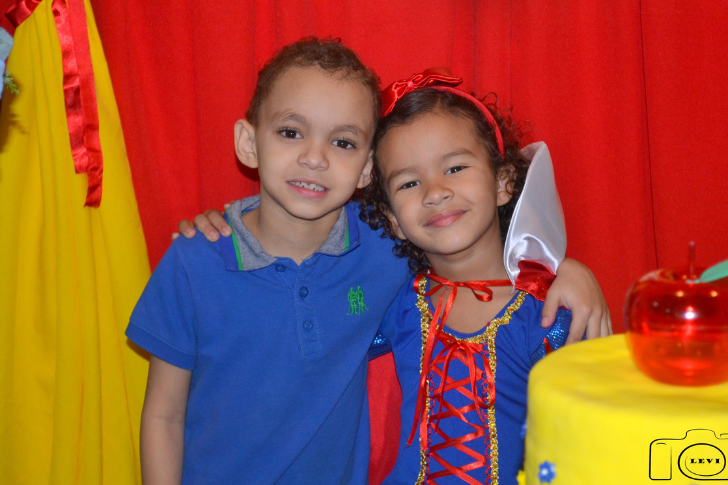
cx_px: 366
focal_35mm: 89
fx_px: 1790
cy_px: 232
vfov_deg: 15.4
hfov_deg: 23.0
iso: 400
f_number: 5.6
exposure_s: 1/60
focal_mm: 55
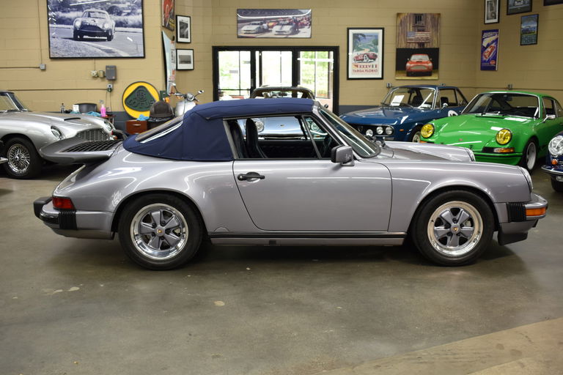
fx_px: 563
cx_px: 282
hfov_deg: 53.1
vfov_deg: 36.9
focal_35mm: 36
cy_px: 188
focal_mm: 24
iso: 360
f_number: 3.8
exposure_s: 1/40
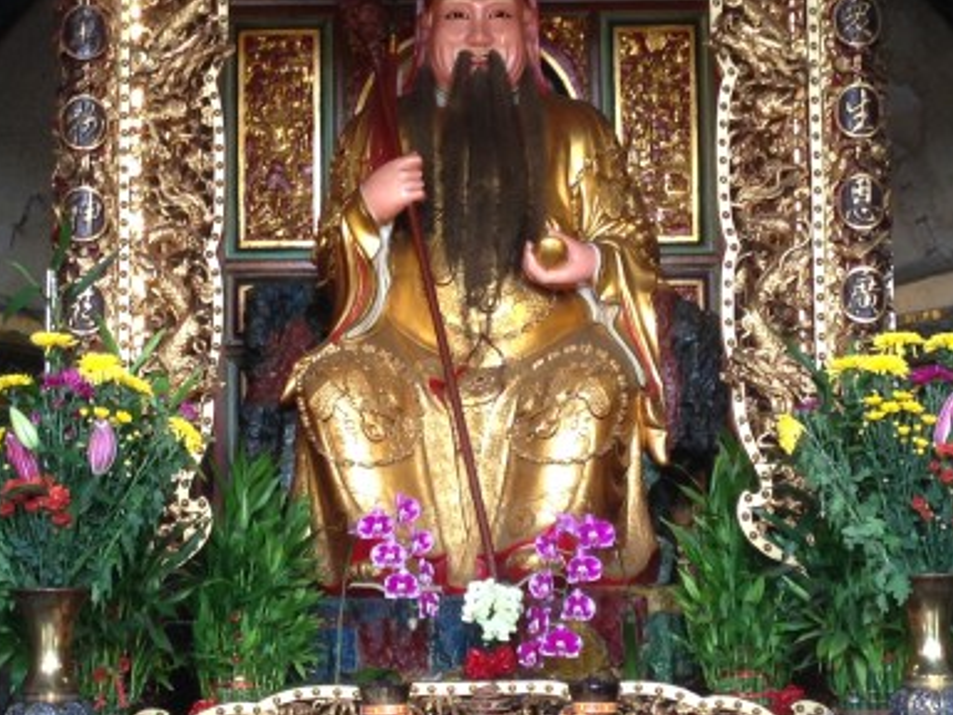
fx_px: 2423
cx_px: 437
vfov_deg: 16.8
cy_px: 266
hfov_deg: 22.2
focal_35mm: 88
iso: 50
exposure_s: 1/24
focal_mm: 4.12
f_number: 2.4
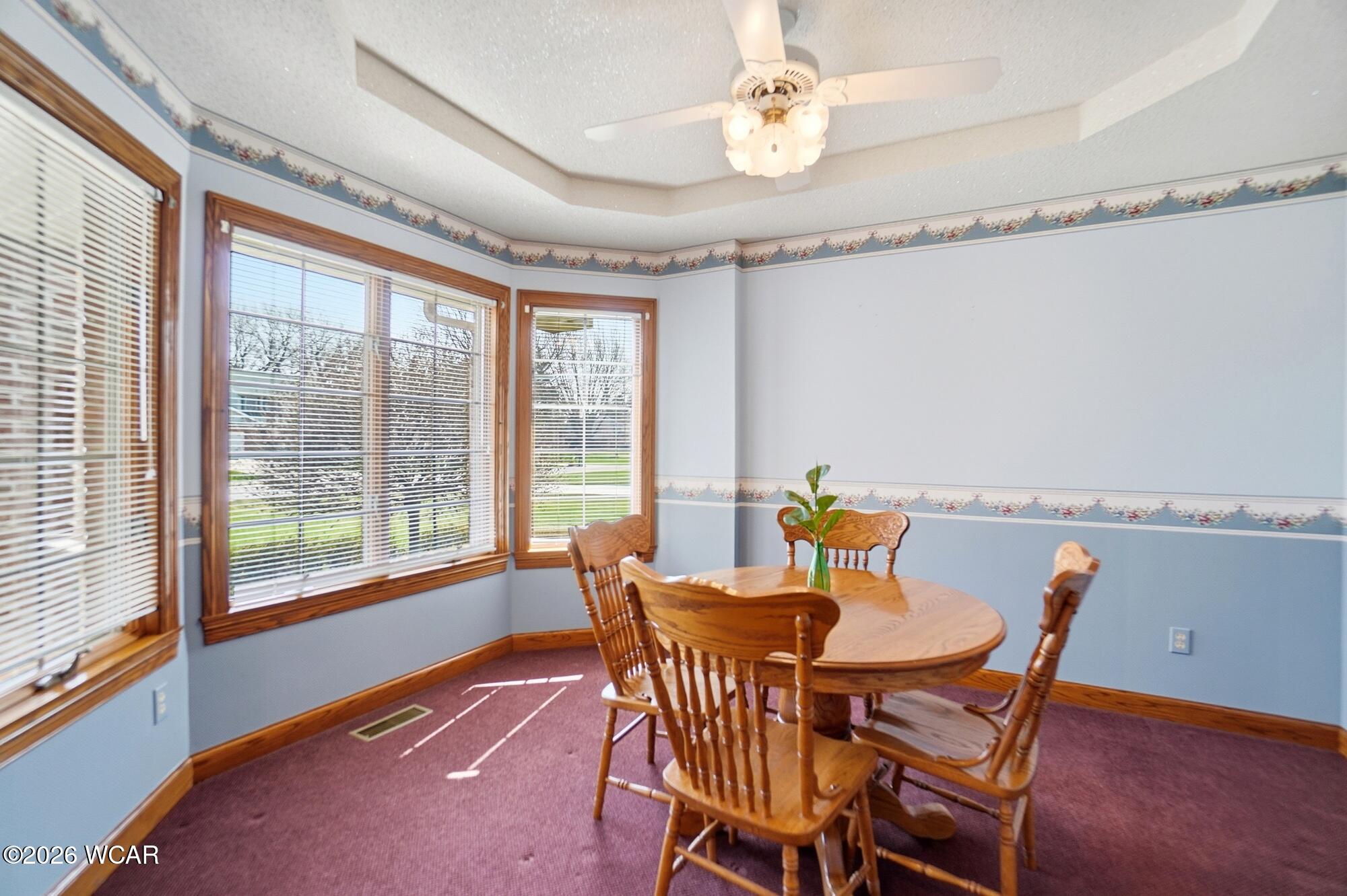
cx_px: 674
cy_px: 448
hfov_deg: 100.4
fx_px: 561
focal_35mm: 15
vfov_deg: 77.3
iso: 125
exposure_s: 1/1500
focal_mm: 10
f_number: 4
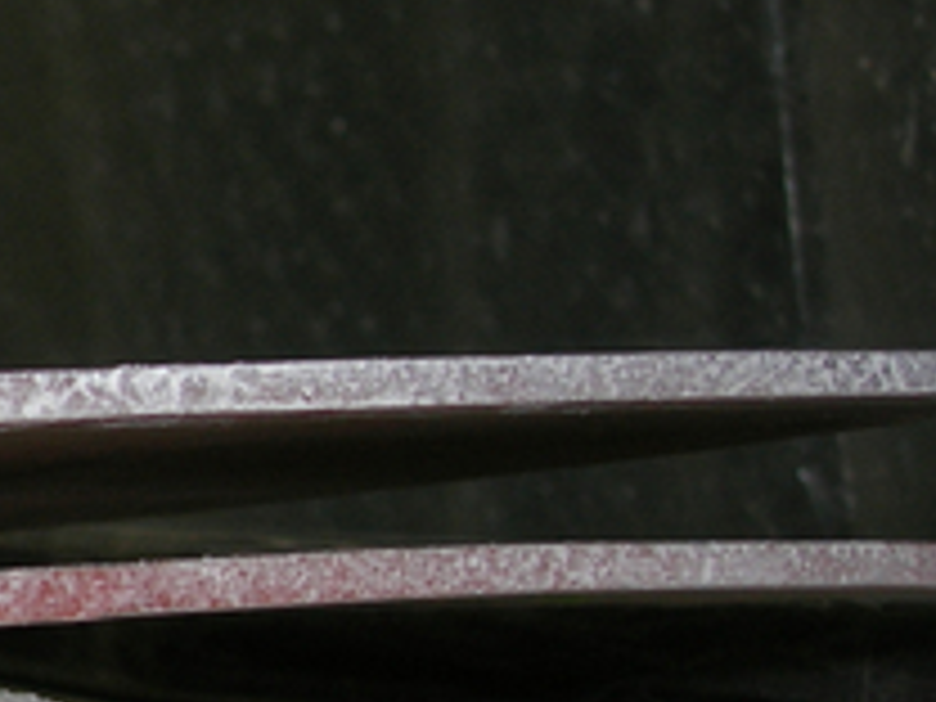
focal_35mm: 117
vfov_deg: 12.6
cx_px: -472
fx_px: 3164
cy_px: 531
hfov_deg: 15.5
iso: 64
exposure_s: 1/60.1
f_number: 2.8
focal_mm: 7.8
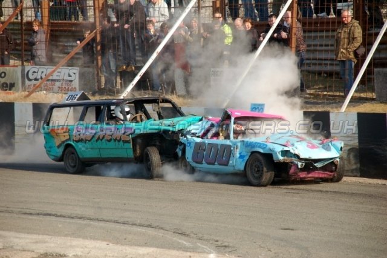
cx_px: 194
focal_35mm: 174
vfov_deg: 7.9
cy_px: 129
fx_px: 1869
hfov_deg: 11.8
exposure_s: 1/800
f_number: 6
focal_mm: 116
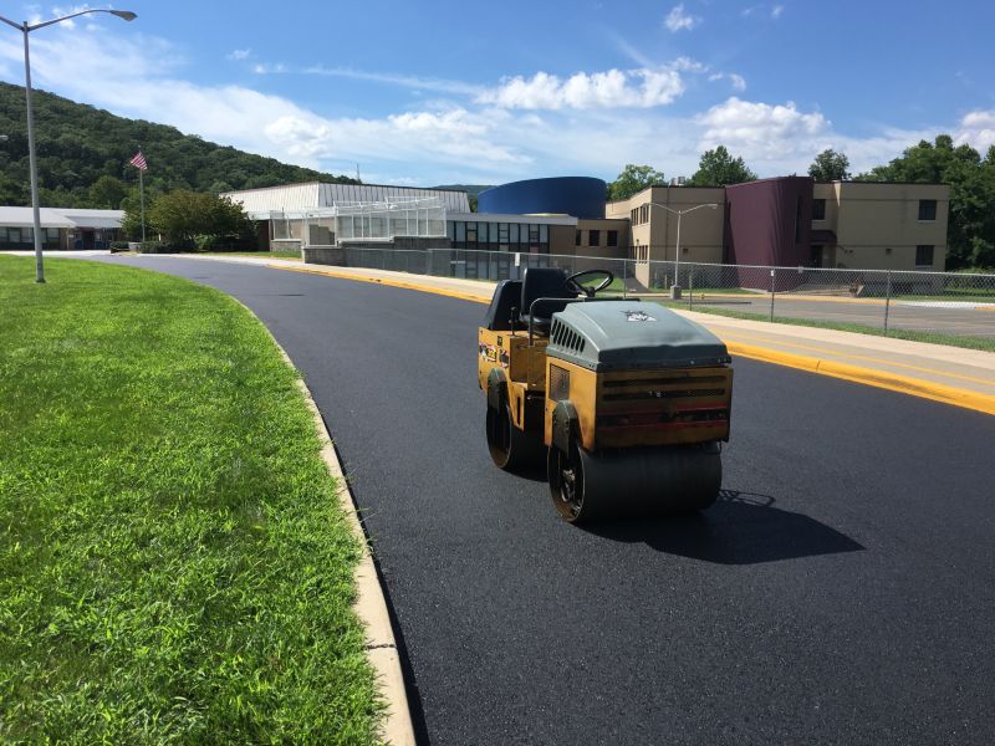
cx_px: 498
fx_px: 834
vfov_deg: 48.2
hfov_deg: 61.7
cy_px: 373
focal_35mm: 29
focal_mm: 4.15
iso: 25
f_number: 2.2
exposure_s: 1/1923
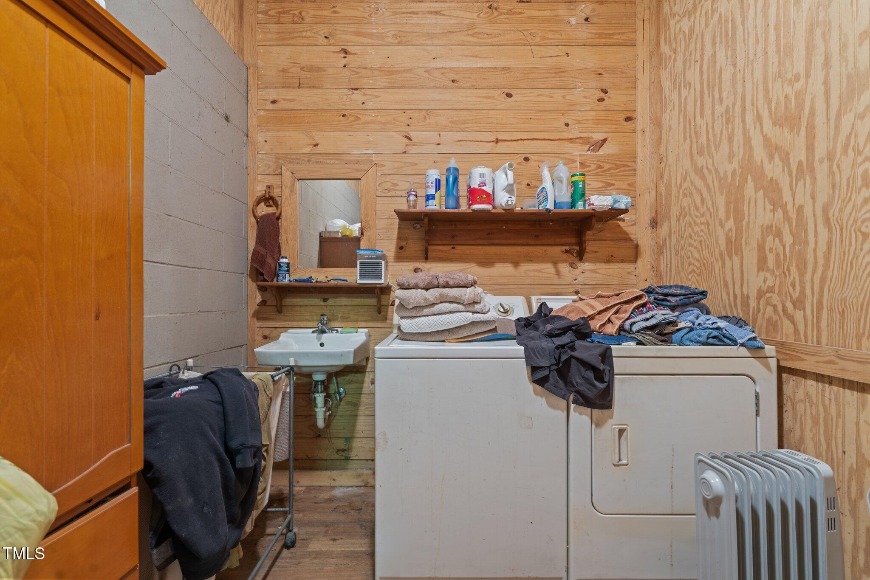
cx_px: 435
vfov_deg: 72.1
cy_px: 290
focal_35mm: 16
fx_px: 399
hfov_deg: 95.0
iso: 250
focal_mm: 16.5
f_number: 8
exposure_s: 20
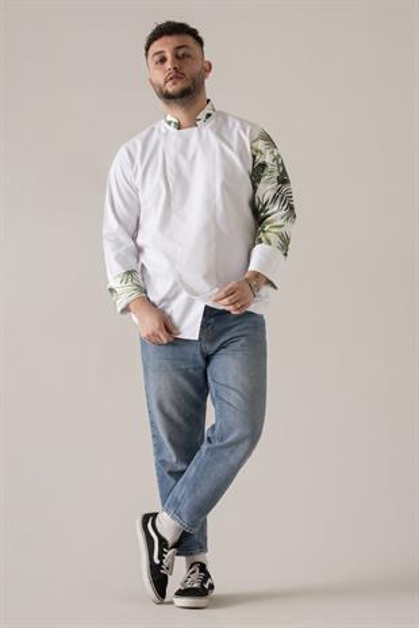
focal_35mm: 110
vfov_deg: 18.6
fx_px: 1917
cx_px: 210
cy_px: 314
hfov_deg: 12.5
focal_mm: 110
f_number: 11
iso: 320
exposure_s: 1/160
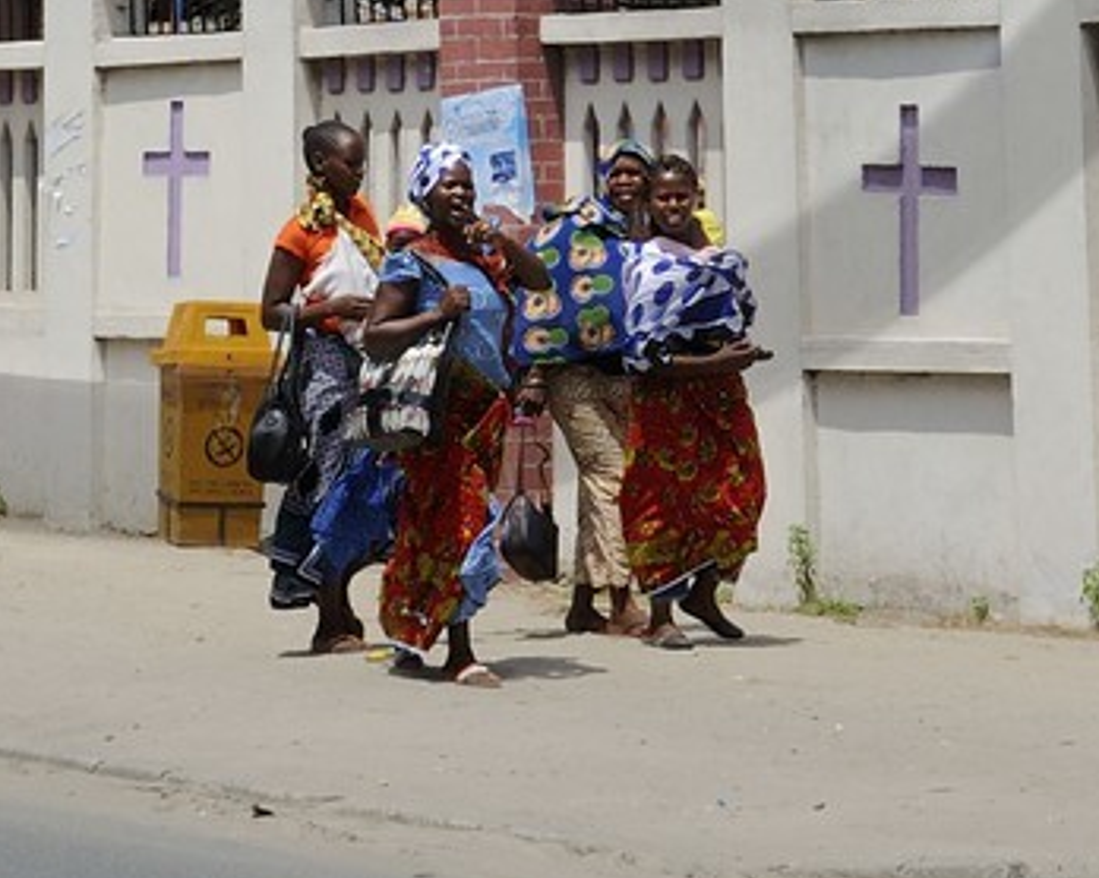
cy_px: -777
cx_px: 161
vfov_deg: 9.6
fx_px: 4909
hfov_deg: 12.7
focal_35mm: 151
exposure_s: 1/200
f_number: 14
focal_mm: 35
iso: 200
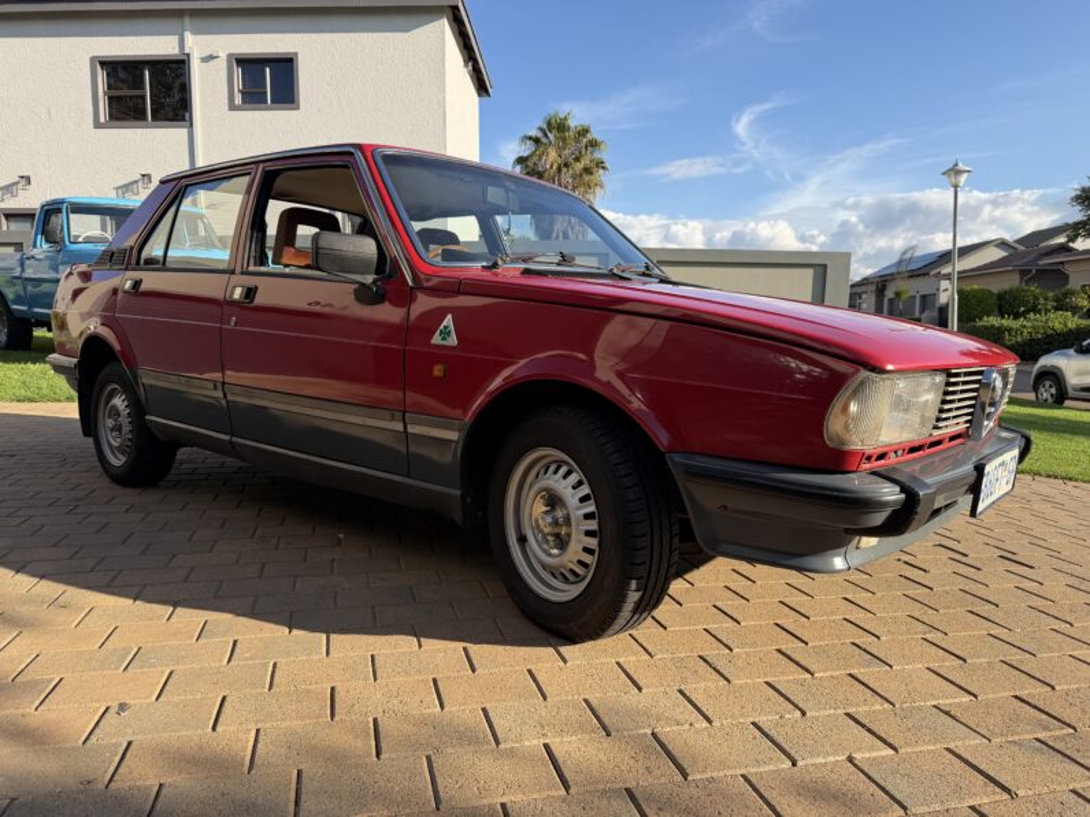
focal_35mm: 24
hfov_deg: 71.6
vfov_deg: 56.8
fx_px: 756
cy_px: 408
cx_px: 545
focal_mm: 6.76
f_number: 1.78
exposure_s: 1/1949
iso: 80
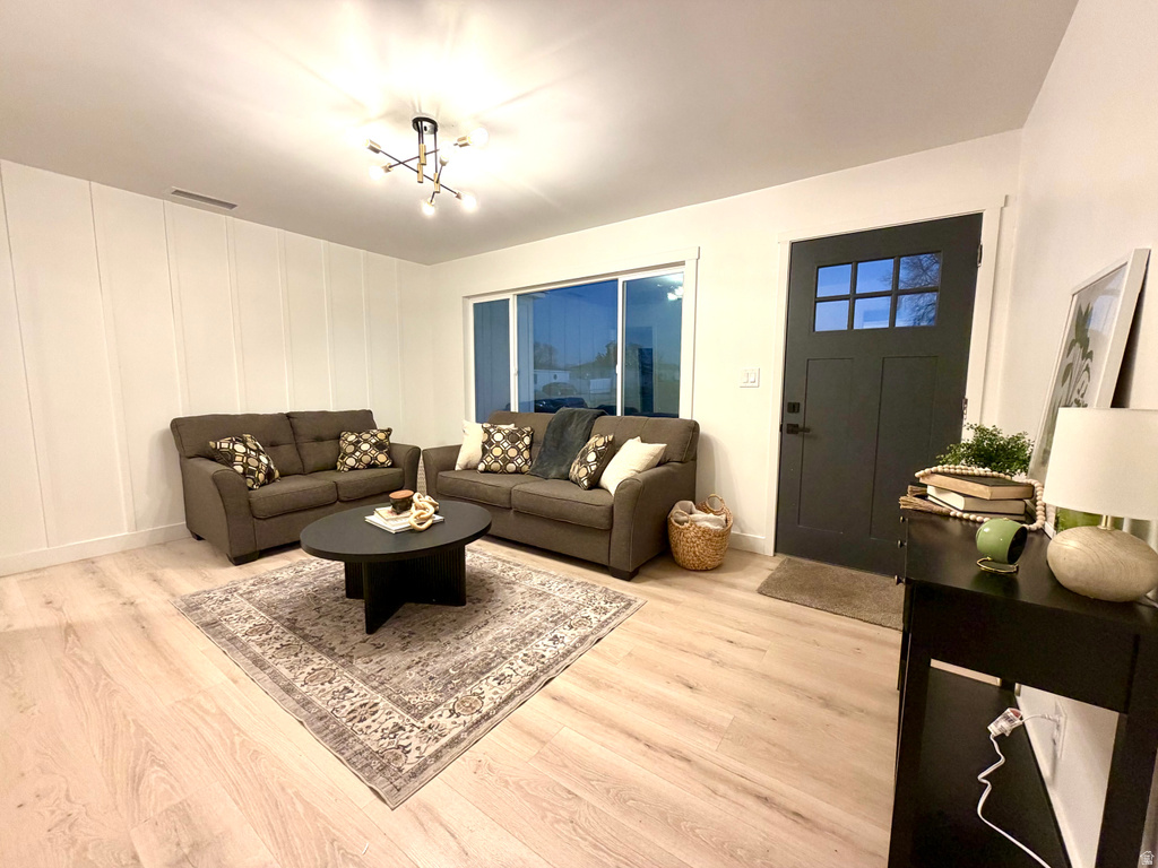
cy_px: 434
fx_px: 468
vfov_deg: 85.7
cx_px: 579
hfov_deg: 102.1
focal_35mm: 14
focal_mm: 2.22
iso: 200
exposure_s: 1/60
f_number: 2.2
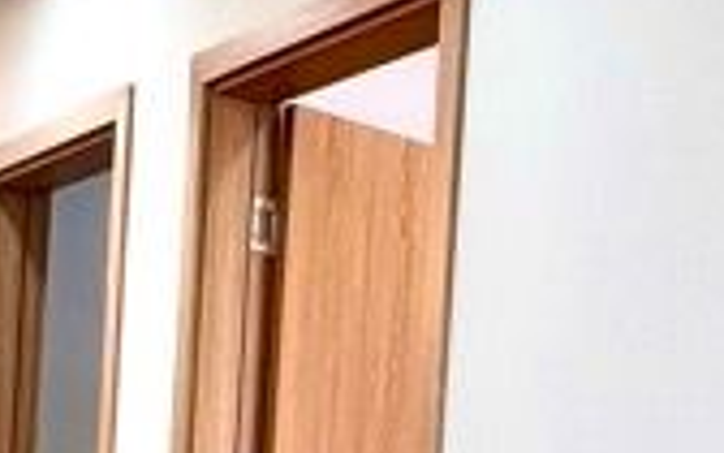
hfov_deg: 23.5
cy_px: 699
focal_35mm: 84
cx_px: 746
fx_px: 1657
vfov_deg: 14.4
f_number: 1.8
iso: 80
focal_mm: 1.57
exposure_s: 1/100
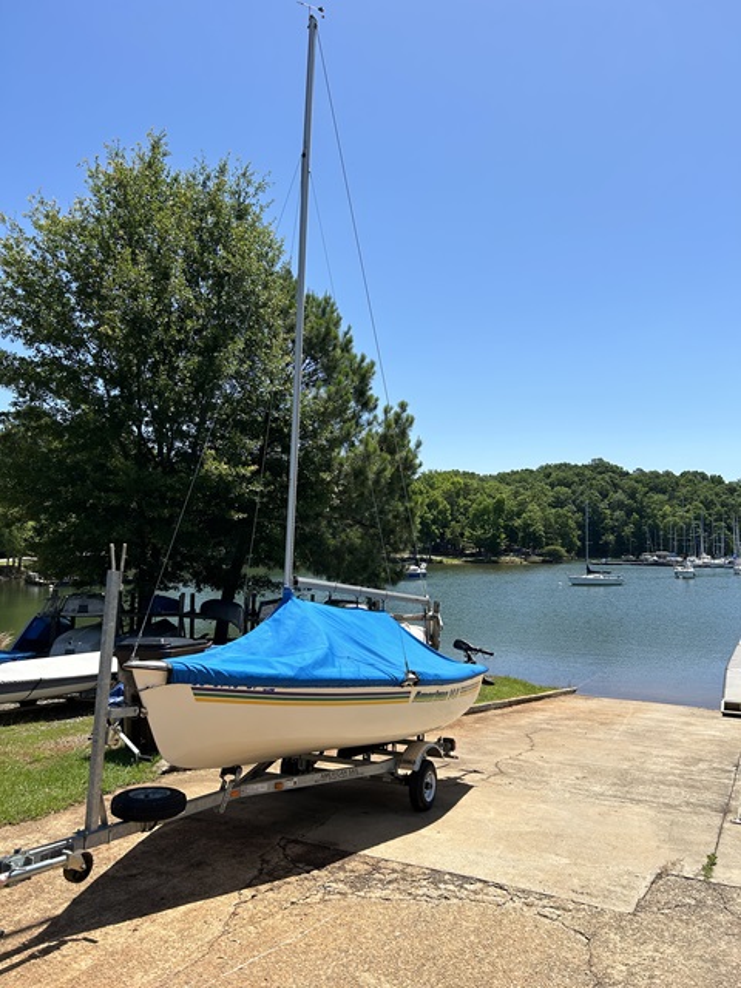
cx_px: 370
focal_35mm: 26
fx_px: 742
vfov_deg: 67.3
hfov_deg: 53.1
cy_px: 494
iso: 50
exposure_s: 1/3704
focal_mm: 5.7
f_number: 1.5
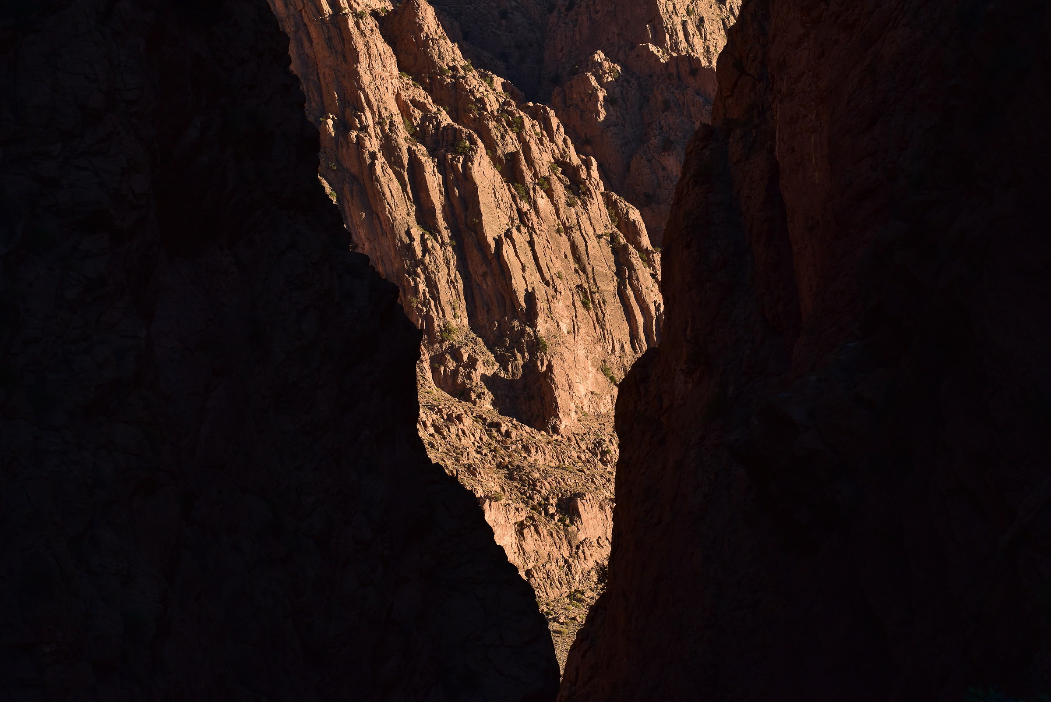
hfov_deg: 16.4
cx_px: 526
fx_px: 3650
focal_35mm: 125
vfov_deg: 11.0
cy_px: 351
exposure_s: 1/500
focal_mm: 125
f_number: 9
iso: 400
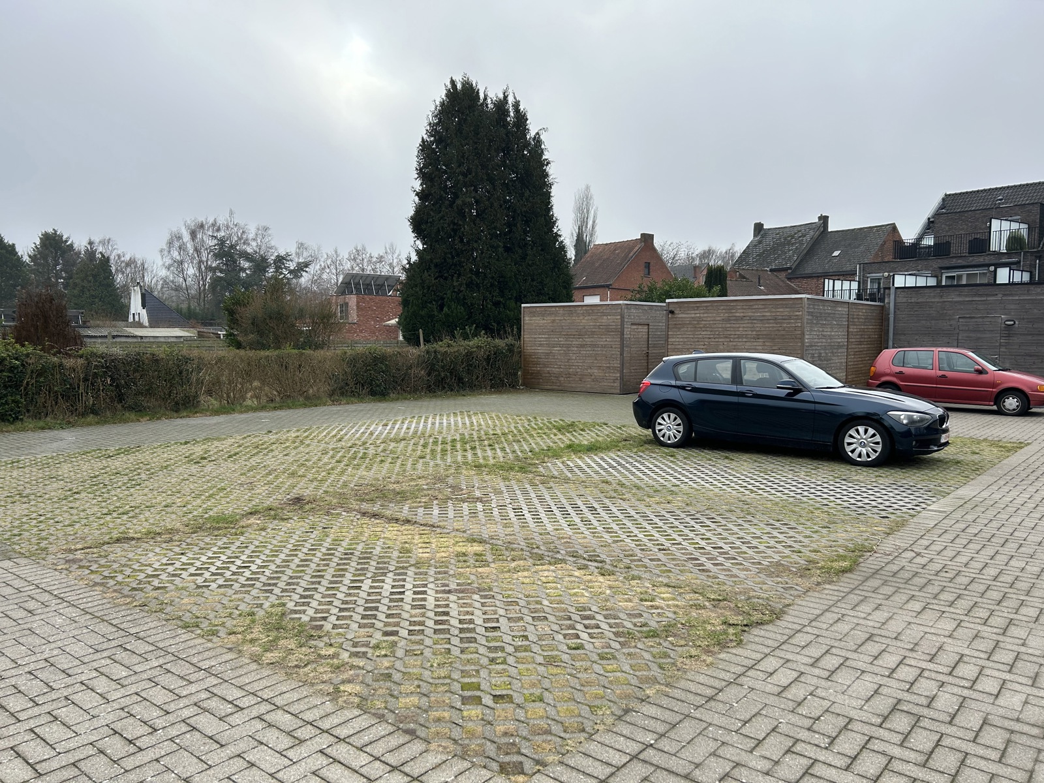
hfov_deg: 67.3
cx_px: 522
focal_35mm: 26
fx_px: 784
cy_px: 392
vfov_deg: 53.1
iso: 50
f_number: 1.5
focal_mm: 5.7
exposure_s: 1/1326
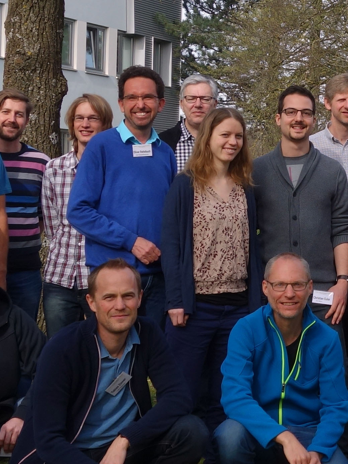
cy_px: 123
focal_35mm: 106
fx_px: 1421
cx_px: 524
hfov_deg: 13.2
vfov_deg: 18.4
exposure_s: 1/250
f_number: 5.6
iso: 125
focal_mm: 10.46
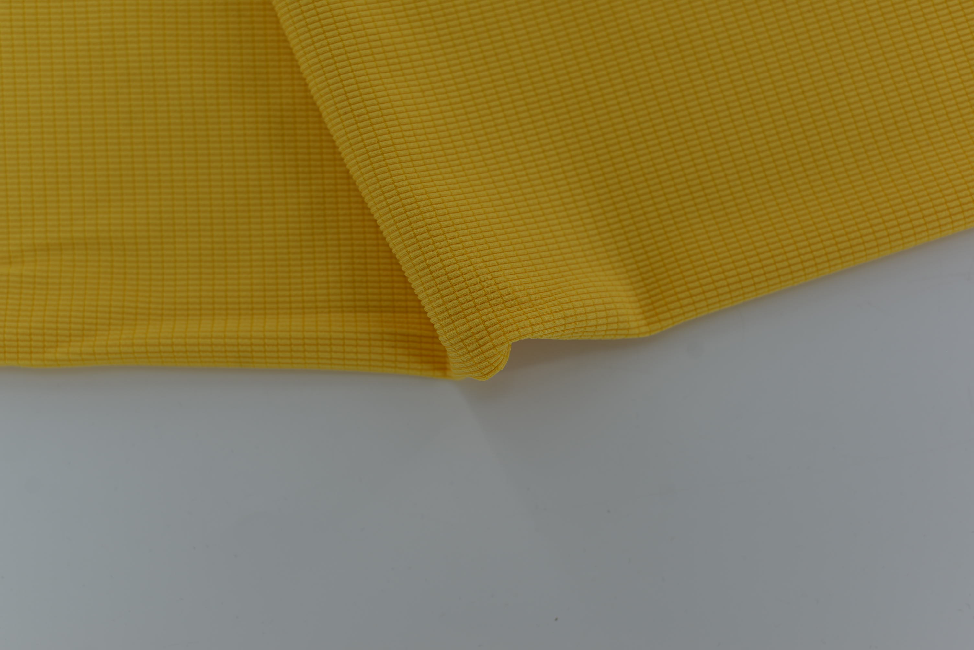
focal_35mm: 50
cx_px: 487
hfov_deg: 39.6
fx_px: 1353
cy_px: 325
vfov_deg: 27.0
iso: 100
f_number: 3.5
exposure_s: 1/400
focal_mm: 50
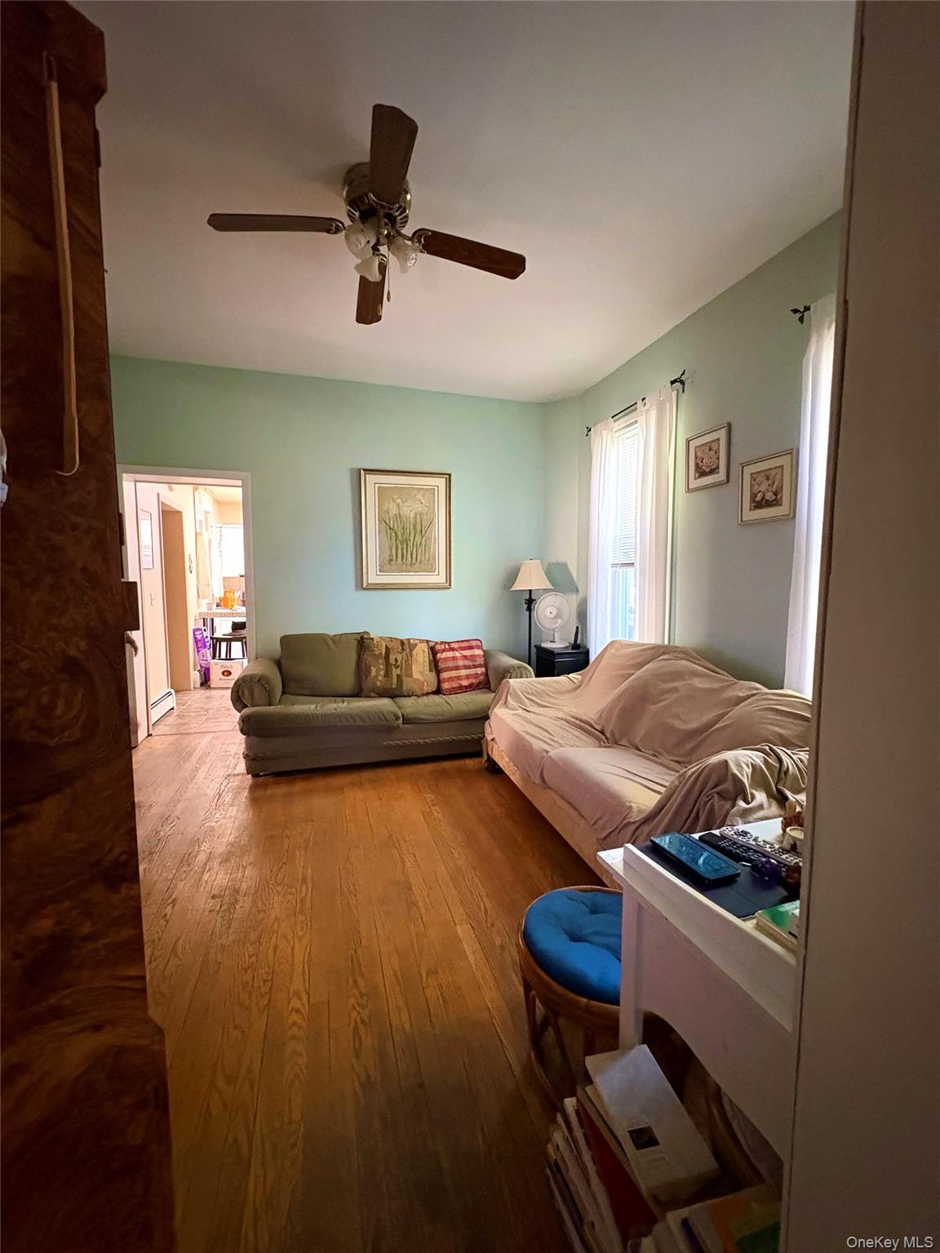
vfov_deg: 102.1
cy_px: 626
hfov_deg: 85.7
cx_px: 470
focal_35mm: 14
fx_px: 507
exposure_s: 1/40
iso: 1000
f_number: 2.2
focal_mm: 2.22
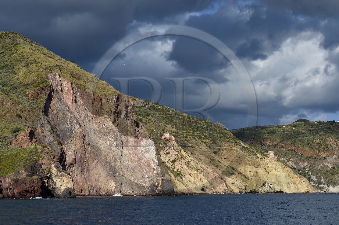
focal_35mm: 70
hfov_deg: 28.9
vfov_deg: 19.4
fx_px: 659
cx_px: 170
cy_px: 112
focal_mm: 70
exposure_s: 1/800
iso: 200
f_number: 8
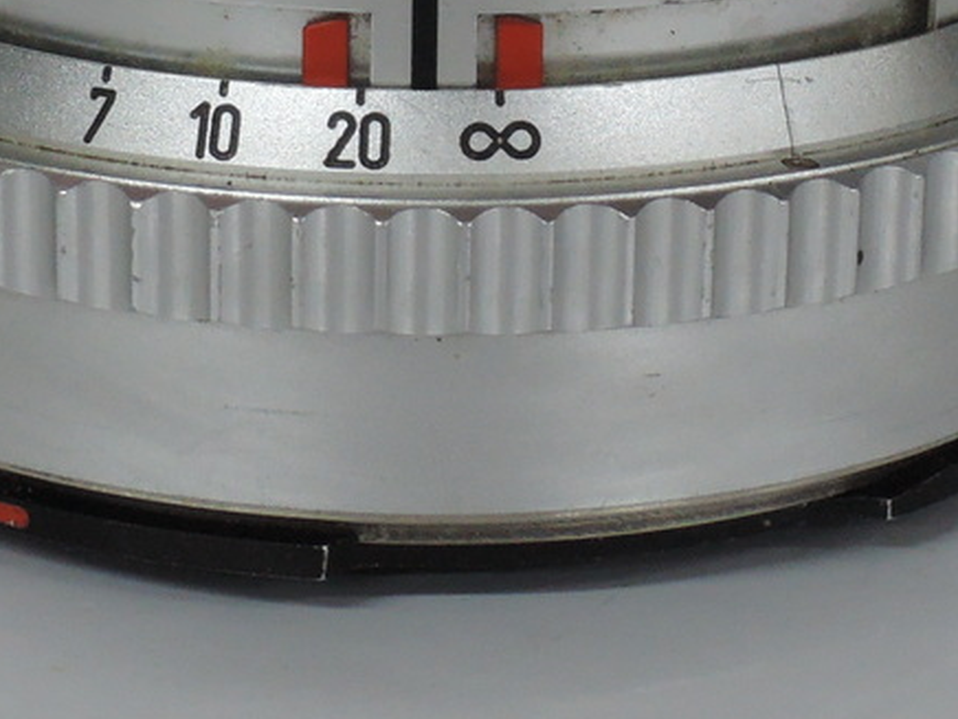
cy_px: -79
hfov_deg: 12.0
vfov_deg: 8.9
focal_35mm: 165
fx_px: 4566
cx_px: 453
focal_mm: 12.8
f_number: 7.3
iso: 800
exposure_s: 1/60
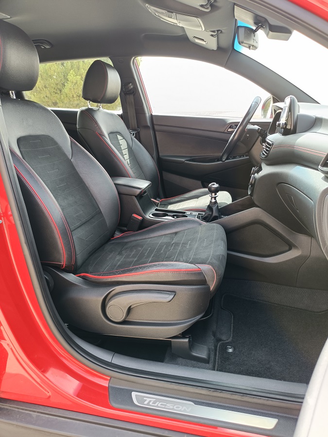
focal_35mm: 25
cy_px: 218
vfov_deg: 69.4
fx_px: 316
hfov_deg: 54.9
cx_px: 164
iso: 160
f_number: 1.7
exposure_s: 1/99.9
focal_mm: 4.7
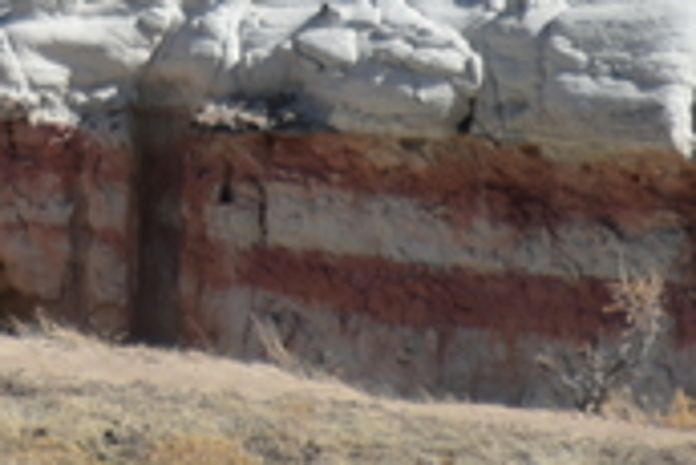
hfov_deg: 0.9
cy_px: -611
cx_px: -490
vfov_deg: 0.6
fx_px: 43207
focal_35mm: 2233
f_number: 6.3
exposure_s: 1/640
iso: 100
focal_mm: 300
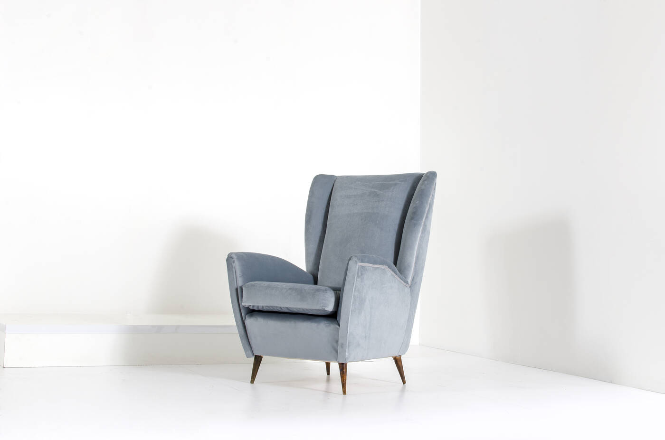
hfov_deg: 37.9
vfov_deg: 25.6
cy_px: 220
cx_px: 332
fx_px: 968
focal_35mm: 52
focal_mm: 35
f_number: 14
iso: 100
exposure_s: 1/160
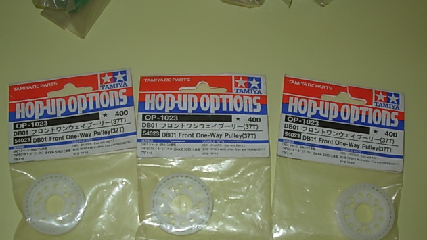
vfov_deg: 28.2
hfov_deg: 48.4
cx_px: 211
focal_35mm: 42
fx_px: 476
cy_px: 158
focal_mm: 6.3
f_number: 4.9
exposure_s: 1/32
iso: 50
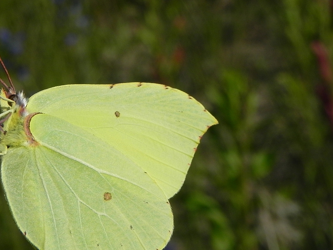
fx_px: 1087
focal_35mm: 113
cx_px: 127
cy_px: 163
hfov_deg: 17.4
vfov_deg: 13.1
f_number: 8
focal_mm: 15.1
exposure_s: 1/1100
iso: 160
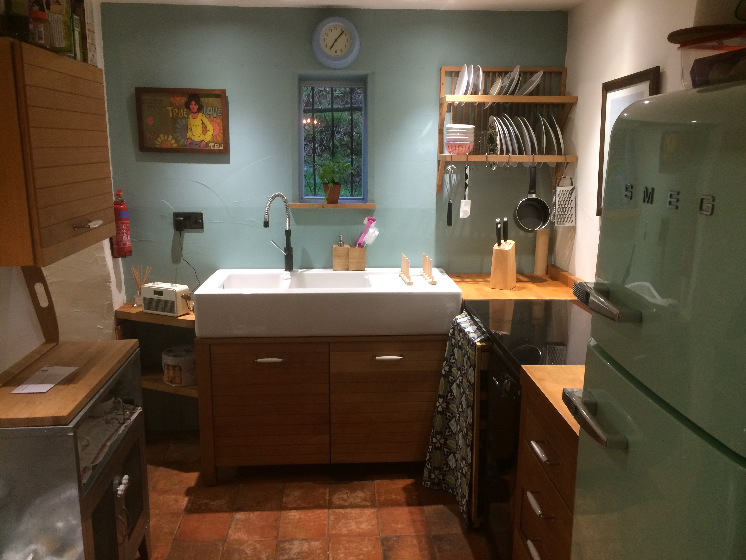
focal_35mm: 29
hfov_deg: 61.7
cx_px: 373
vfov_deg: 48.2
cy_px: 280
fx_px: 625
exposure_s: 1/33
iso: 200
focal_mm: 4.15
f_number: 2.2
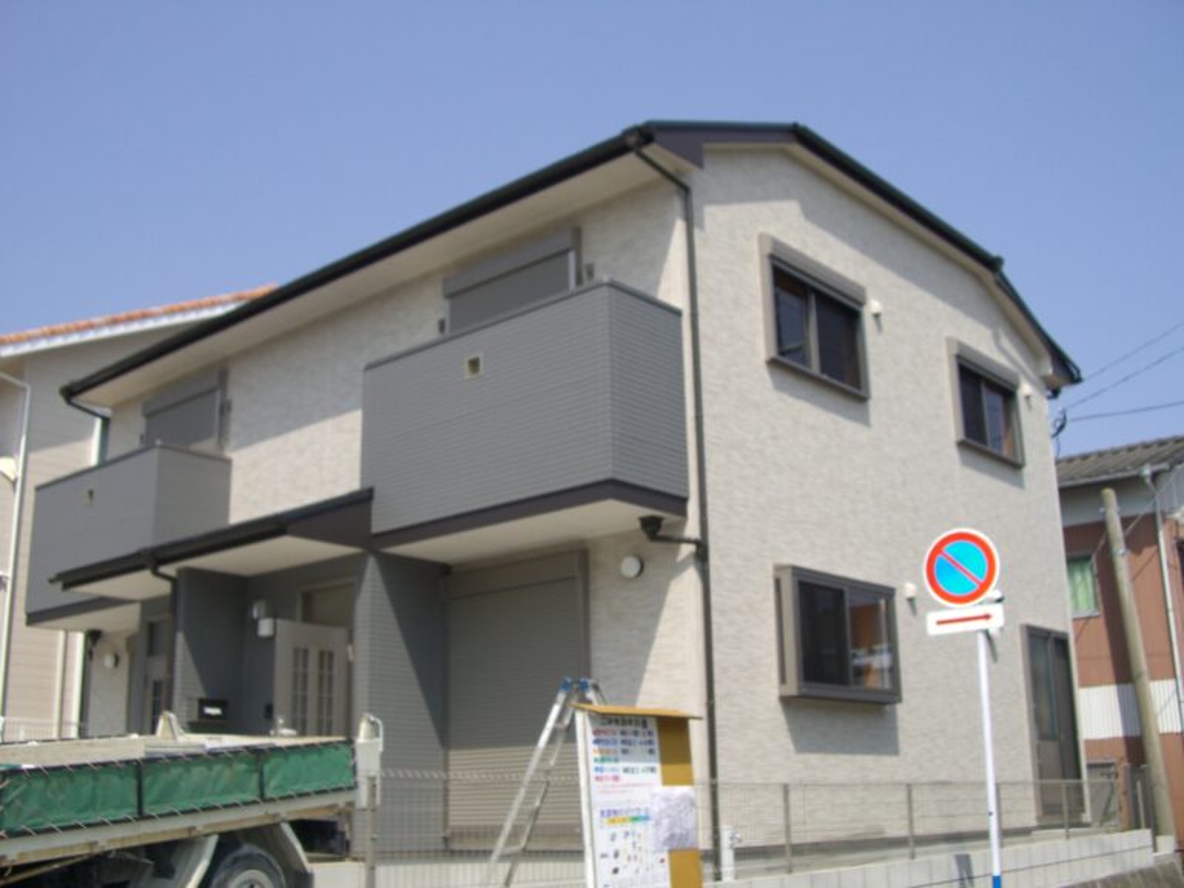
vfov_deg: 37.7
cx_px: 592
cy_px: 444
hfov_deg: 49.0
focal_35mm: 38
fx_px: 1300
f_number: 5.6
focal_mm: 7.9
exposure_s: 1/250
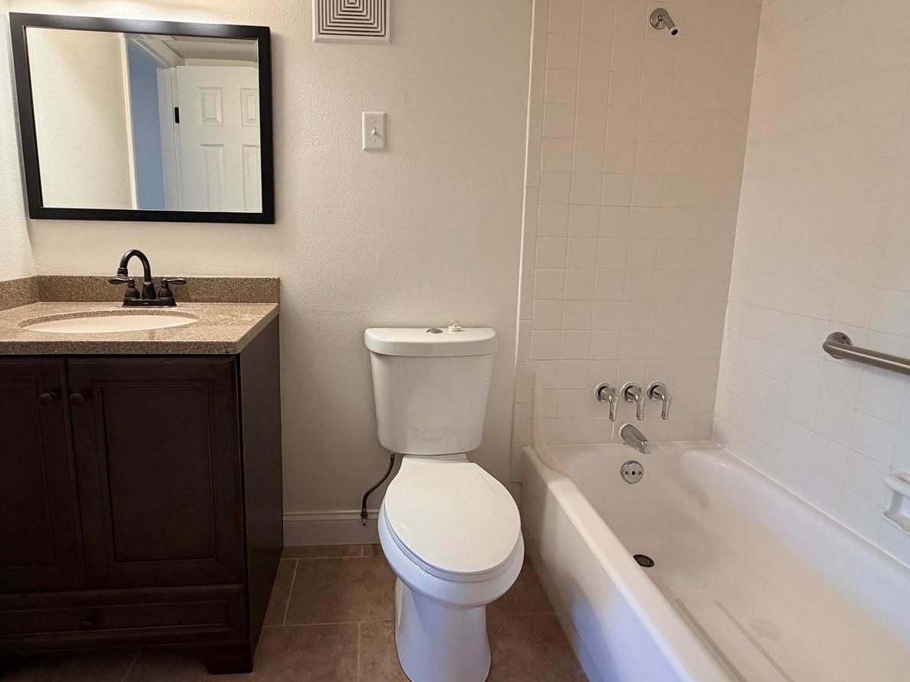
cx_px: 417
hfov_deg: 84.5
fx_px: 499
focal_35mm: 19
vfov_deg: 68.5
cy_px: 306
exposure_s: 1/120
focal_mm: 2.22
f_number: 2.2
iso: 320
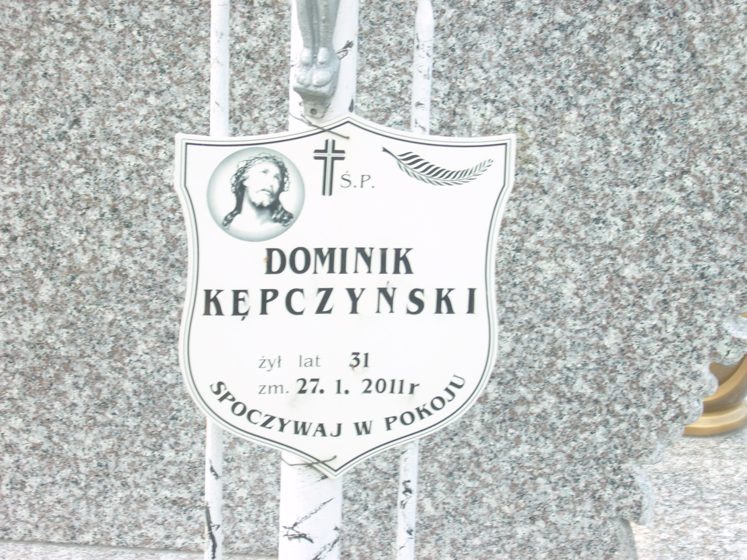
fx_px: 2201
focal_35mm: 102
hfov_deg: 19.3
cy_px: 280
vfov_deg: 14.5
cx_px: 374
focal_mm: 21.9
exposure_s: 1/60
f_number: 5.2
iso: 100
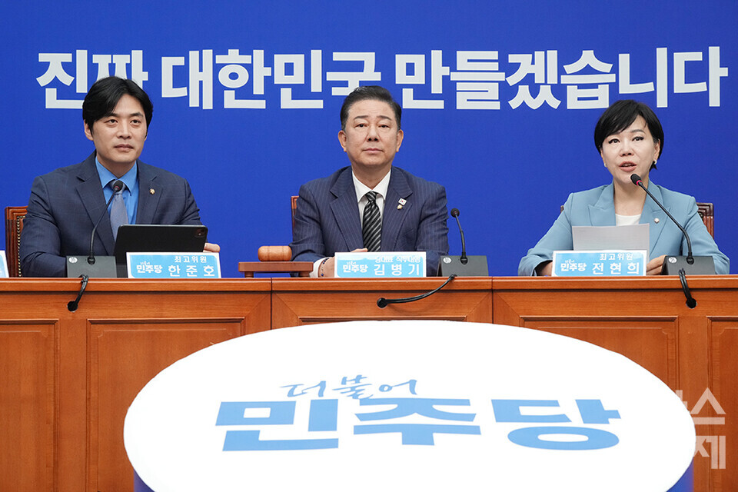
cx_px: 369
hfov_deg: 27.0
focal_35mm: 75
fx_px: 1537
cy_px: 246
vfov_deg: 18.2
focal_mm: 75
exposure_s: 1/200
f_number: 8
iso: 3200
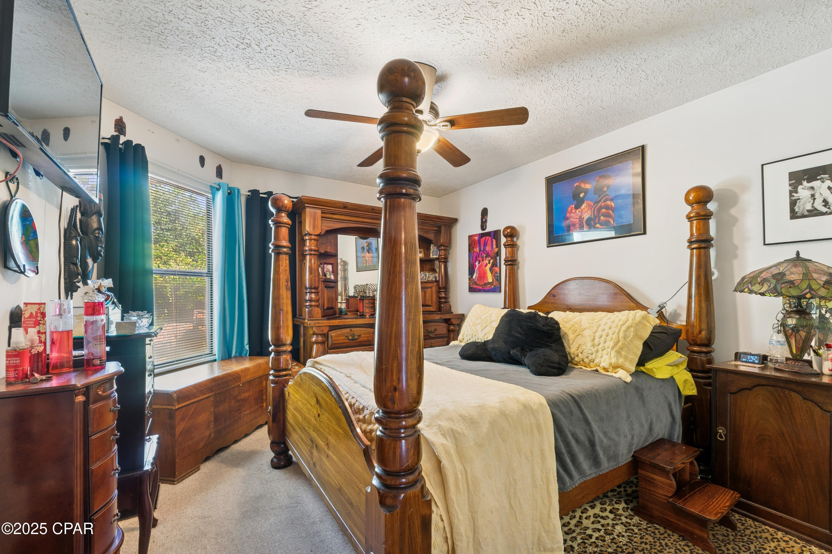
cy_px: 277
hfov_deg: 100.4
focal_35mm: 15
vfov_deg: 77.3
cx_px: 416
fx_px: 347
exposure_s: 2
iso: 100
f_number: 8
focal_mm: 10
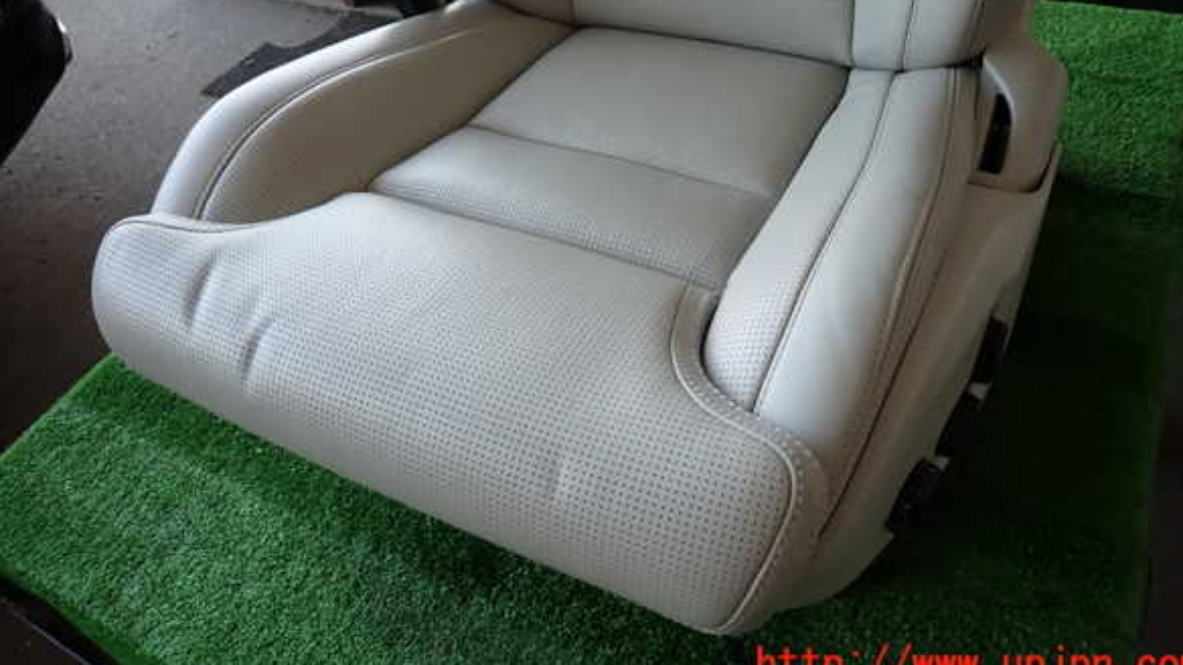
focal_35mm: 28
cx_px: 606
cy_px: 235
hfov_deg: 67.9
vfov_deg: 41.0
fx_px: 878
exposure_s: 1/80
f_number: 2
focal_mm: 4.5
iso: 100
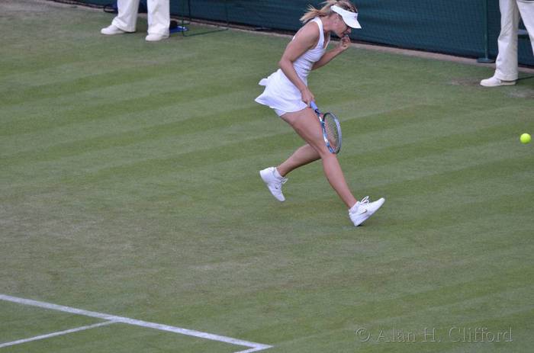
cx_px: 267
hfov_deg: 4.4
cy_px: 176
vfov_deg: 2.9
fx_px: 6880
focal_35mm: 465
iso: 1100
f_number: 5.3
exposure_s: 1/640
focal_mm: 310
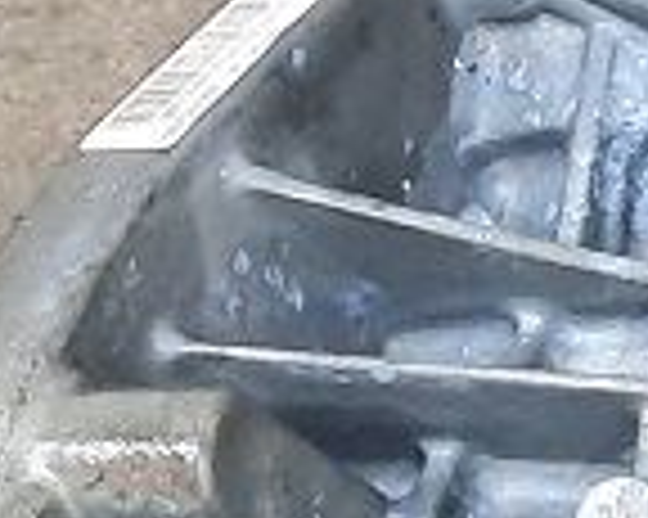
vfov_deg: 7.6
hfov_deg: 8.3
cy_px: 320
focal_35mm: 203
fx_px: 3891
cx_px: 1804
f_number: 2
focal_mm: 4.6
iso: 400
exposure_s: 1/50
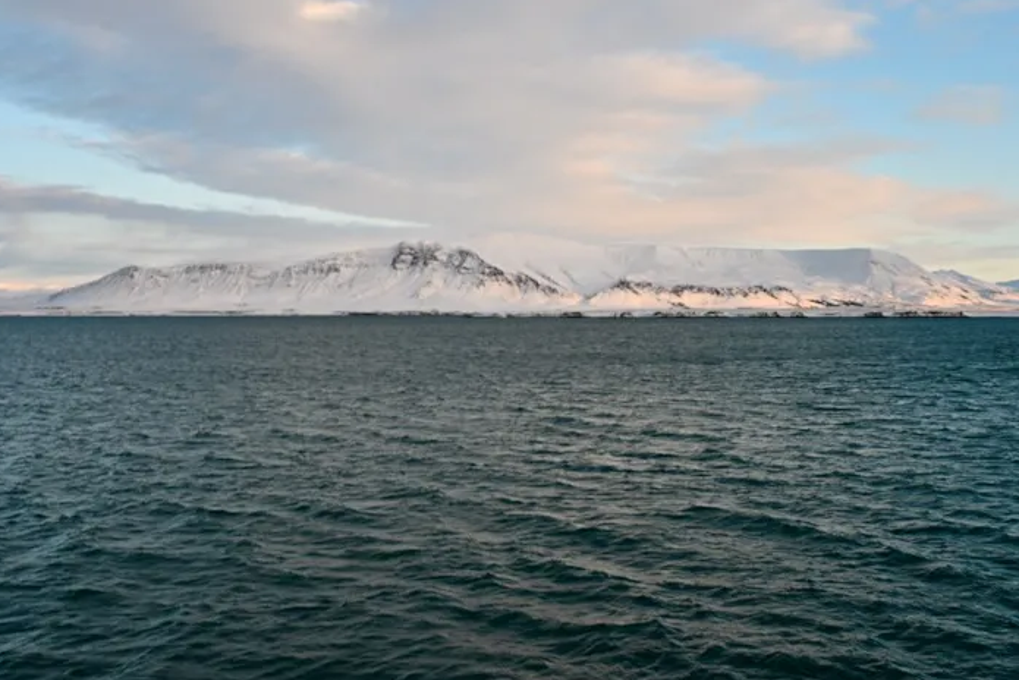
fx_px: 1076
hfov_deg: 50.7
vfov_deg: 34.2
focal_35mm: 38
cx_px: 488
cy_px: 157
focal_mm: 24
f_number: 11
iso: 360
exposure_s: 1/125
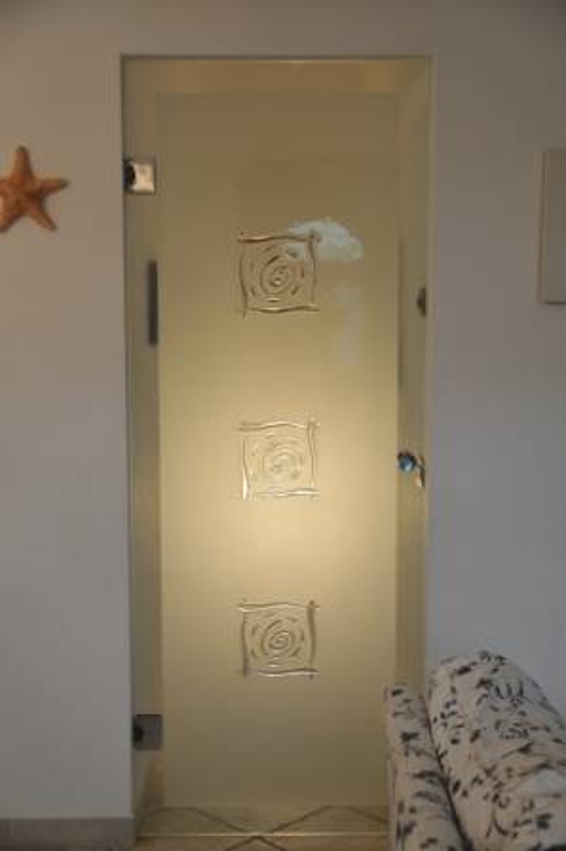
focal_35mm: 54
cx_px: 283
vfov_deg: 36.9
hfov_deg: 25.0
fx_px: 1275
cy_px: 426
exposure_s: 1/30
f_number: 2.8
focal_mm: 36
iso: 200
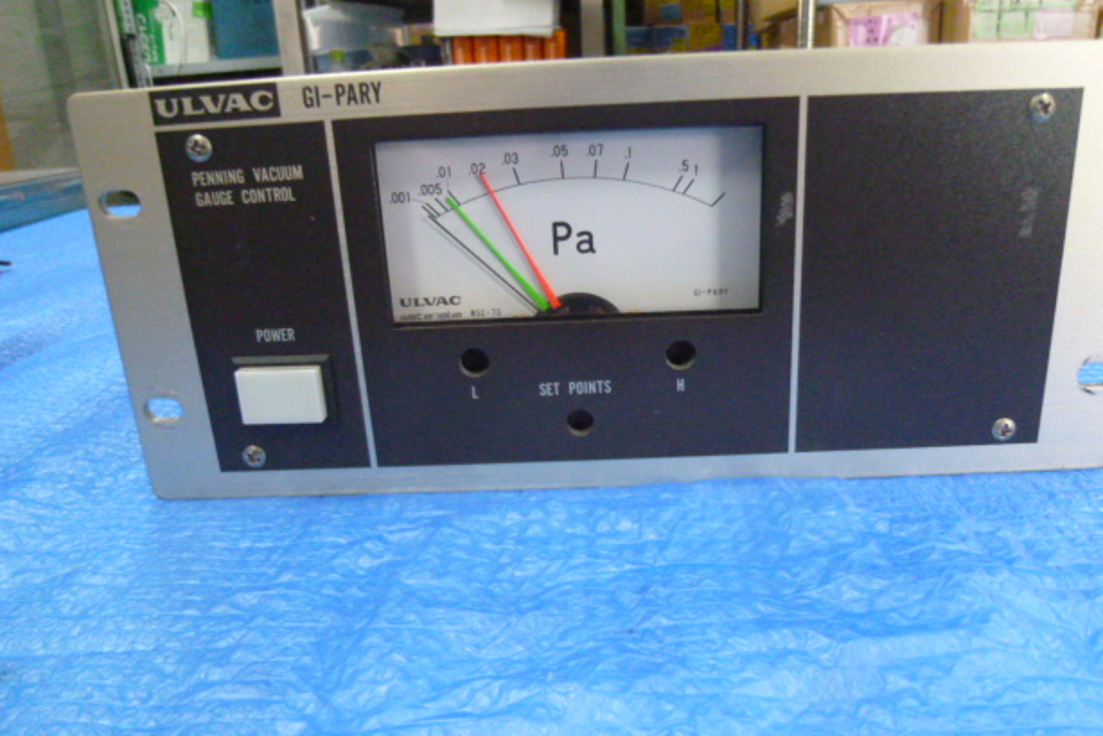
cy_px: 361
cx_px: 564
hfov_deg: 69.4
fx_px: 797
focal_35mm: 26
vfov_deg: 49.6
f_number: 2.2
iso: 800
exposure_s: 1/50
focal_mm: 4.3
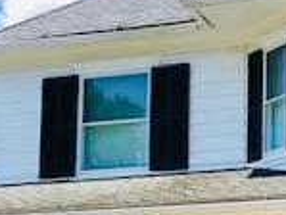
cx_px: 236
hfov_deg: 16.3
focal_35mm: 120
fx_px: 992
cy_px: 217
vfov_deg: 12.2
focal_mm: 3.99
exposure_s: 1/1880
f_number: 1.8
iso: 20
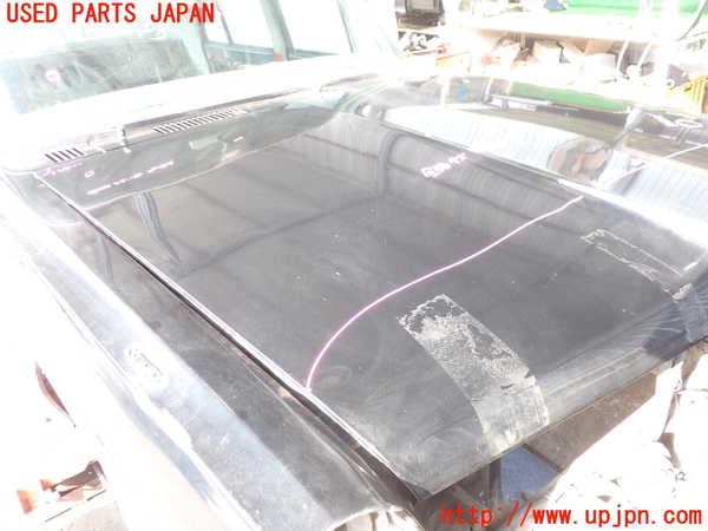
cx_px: 354
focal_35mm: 30
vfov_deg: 46.8
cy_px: 266
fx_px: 614
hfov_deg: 60.0
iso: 160
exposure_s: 1/60
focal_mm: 5.4
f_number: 2.3
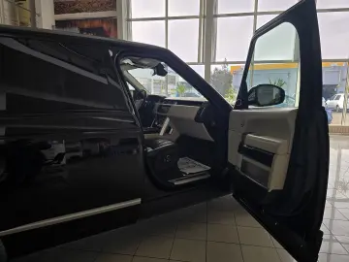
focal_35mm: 23
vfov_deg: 58.9
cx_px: 174
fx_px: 232
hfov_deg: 73.9
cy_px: 131
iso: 25
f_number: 1.7
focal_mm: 6.3
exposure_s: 1/180
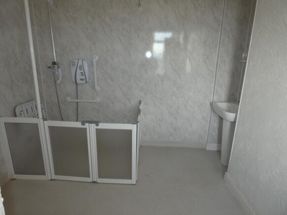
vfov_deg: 66.0
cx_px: 144
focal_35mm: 20
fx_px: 166
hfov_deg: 81.8
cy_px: 108
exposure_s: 1/60
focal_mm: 3.6
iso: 80
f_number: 2.8
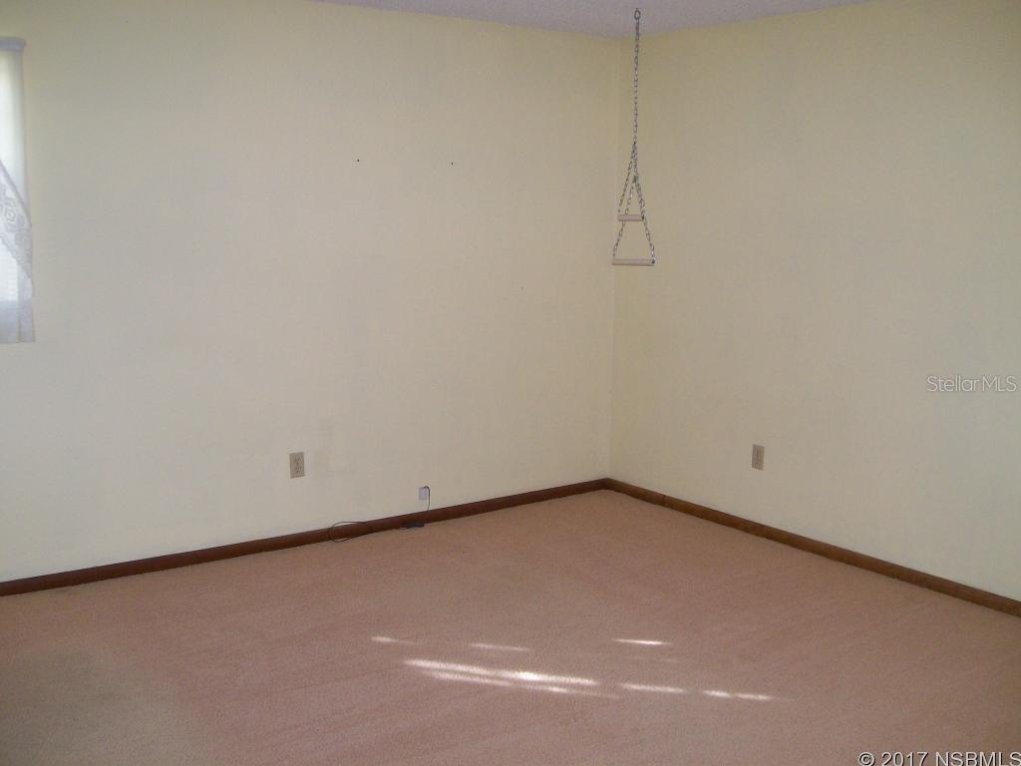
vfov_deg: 39.7
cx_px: 510
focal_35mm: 36
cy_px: 383
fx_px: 1062
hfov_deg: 51.4
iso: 140
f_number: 2.7
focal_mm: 6
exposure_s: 1/64
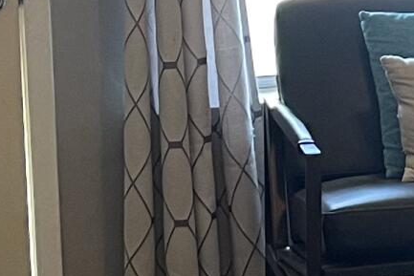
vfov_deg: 7.6
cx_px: 707
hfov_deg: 10.8
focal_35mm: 180
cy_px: -5
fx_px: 2071
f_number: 1.6
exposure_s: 1/60
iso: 250
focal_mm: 5.1
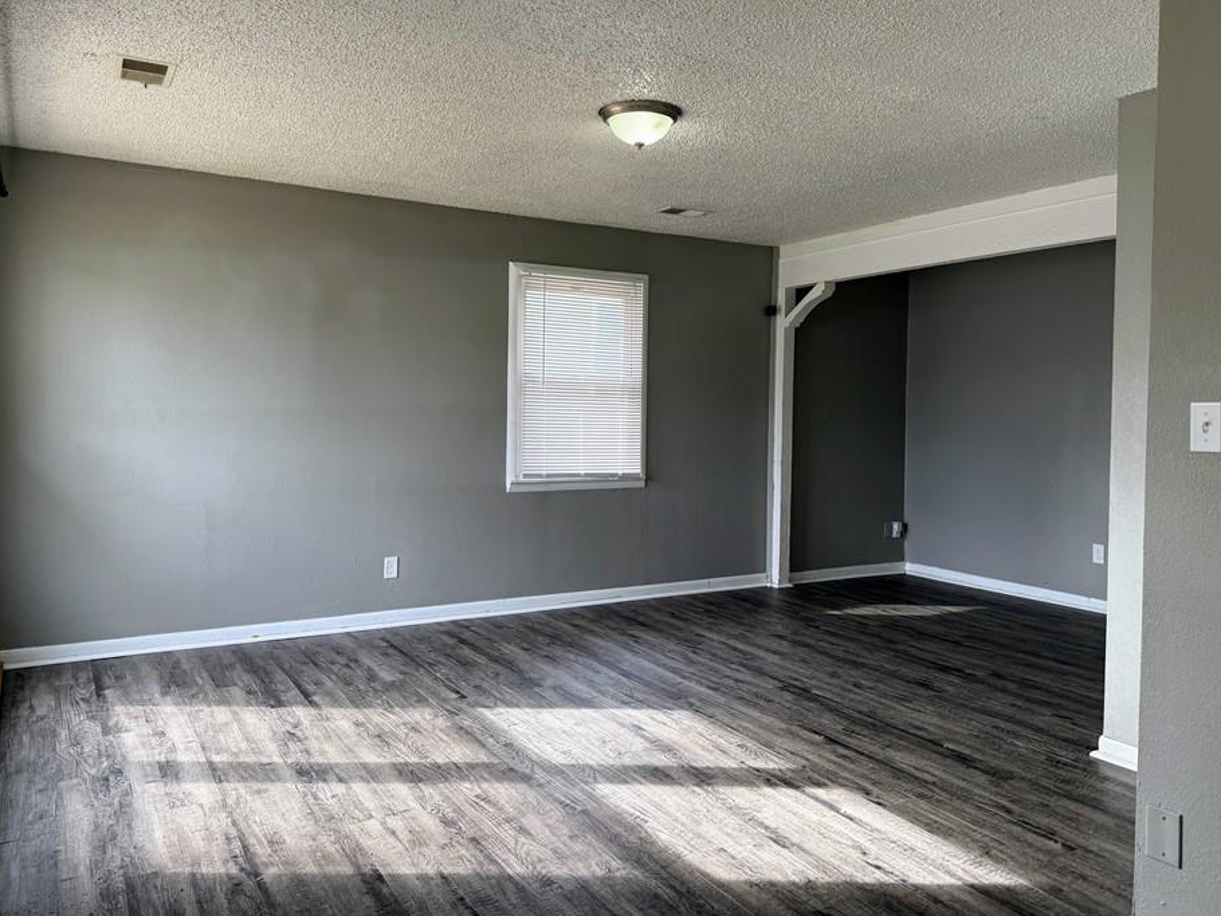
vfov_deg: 51.3
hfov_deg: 65.3
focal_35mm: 27
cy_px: 406
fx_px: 953
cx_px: 619
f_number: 1.78
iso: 100
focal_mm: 6.76
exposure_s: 1/121
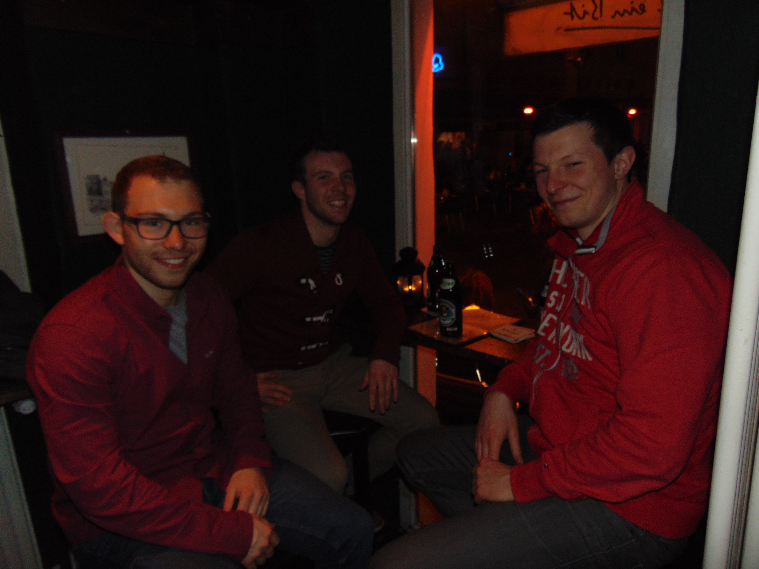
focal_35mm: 25
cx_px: 380
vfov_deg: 54.9
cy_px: 284
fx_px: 548
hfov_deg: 69.4
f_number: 3
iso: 200
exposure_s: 1/30
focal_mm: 4.5
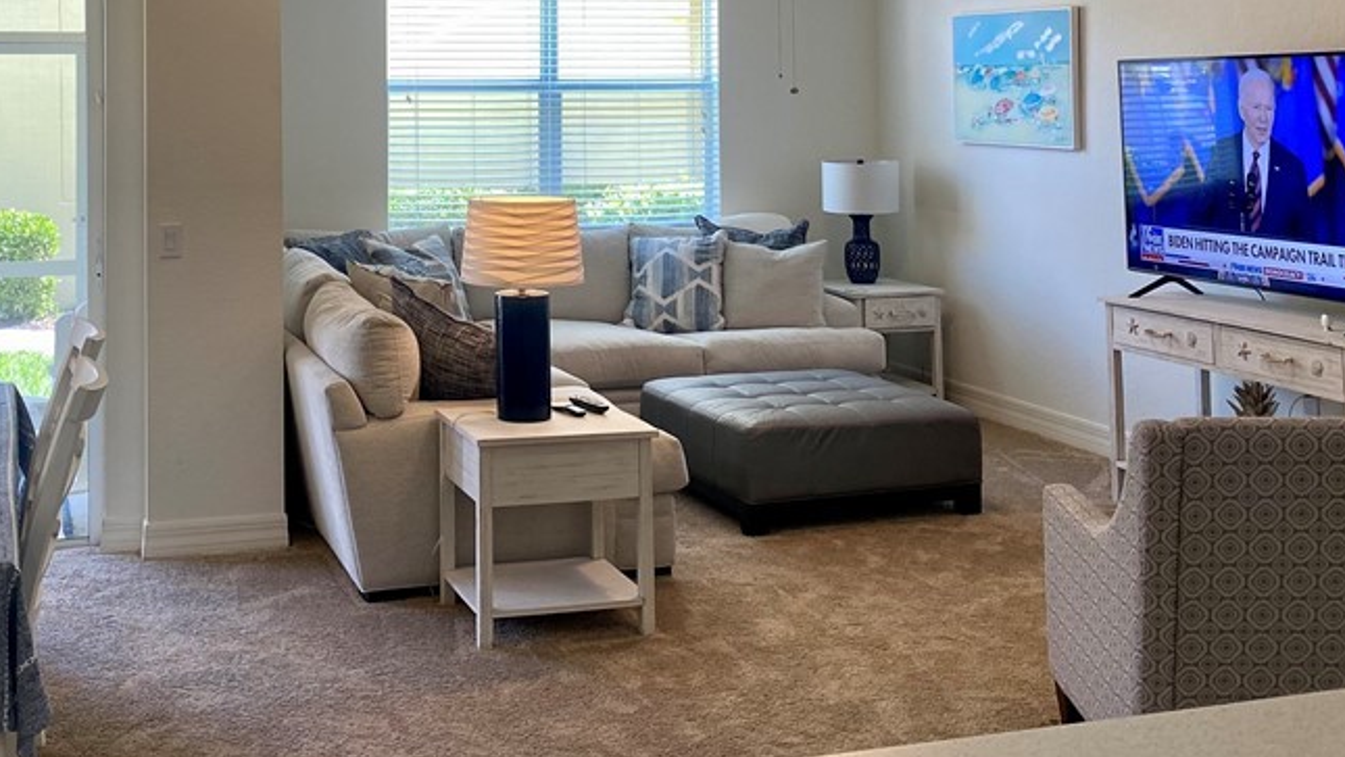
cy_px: 63
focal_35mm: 45
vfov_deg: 25.6
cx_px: 440
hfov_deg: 44.7
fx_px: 1605
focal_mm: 4.25
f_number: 1.8
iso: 64
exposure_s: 1/120
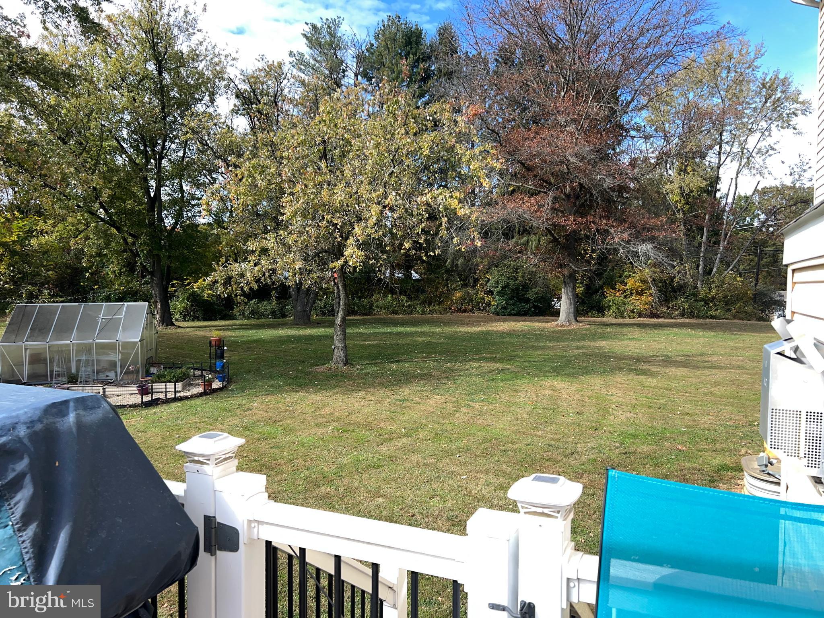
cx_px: 412
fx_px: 619
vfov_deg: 53.1
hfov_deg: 67.3
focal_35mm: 26
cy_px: 309
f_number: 1.5
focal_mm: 5.7
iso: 50
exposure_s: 1/2045
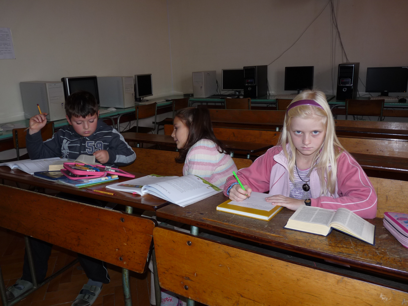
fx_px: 318
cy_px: 153
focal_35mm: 27
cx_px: 204
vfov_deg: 51.4
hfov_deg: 65.3
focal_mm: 4.8
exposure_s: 1/30
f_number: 2.8
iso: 100
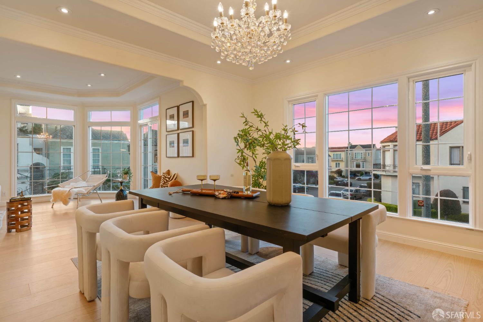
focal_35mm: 18
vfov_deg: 67.4
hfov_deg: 90.0
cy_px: 161
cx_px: 242
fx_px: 241
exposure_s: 1/4
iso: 250
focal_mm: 18
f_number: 14
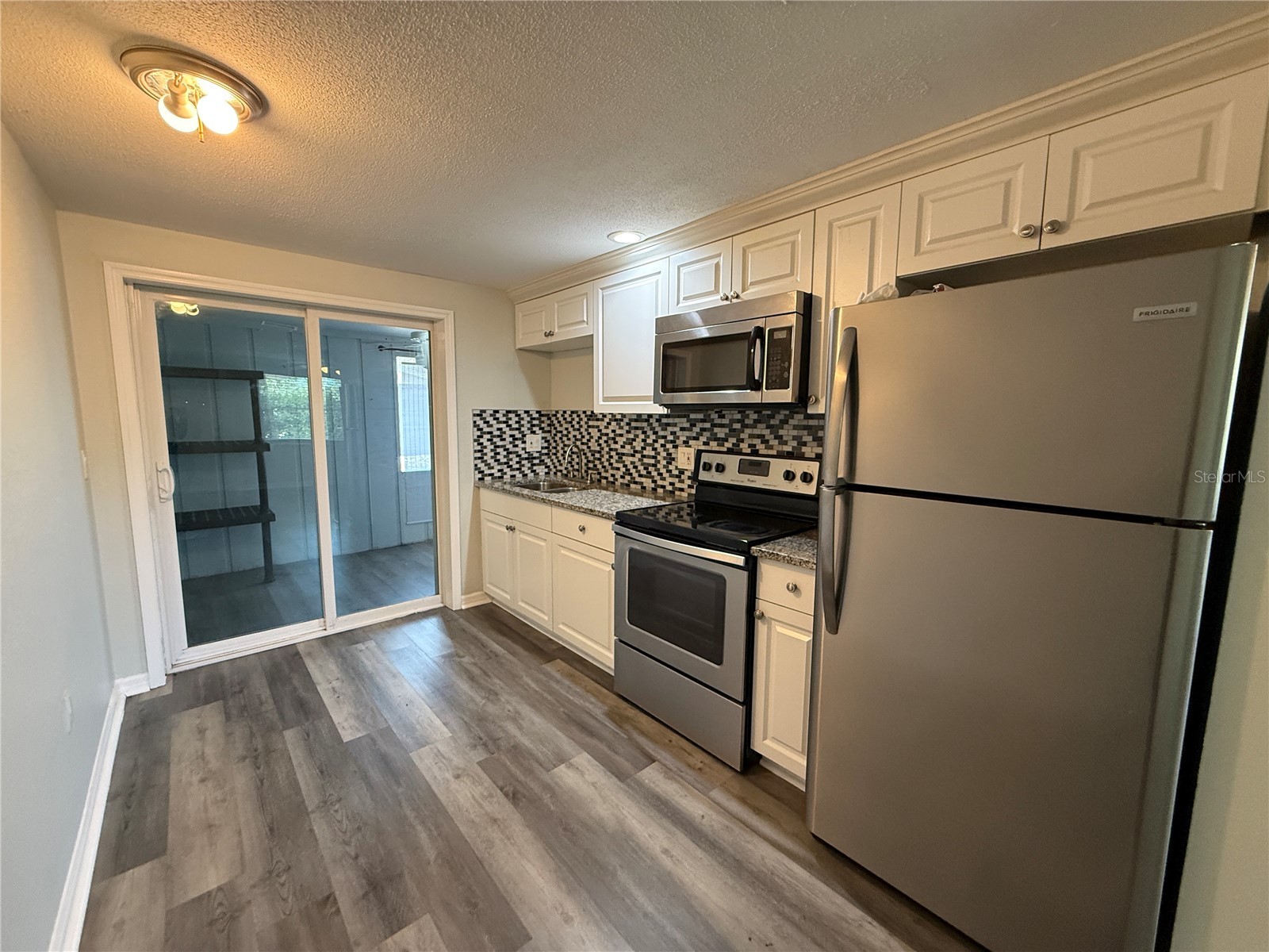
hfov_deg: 102.1
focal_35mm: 14
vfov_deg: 85.7
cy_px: 476
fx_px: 513
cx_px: 634
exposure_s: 1/60
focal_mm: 2.22
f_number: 2.2
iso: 320
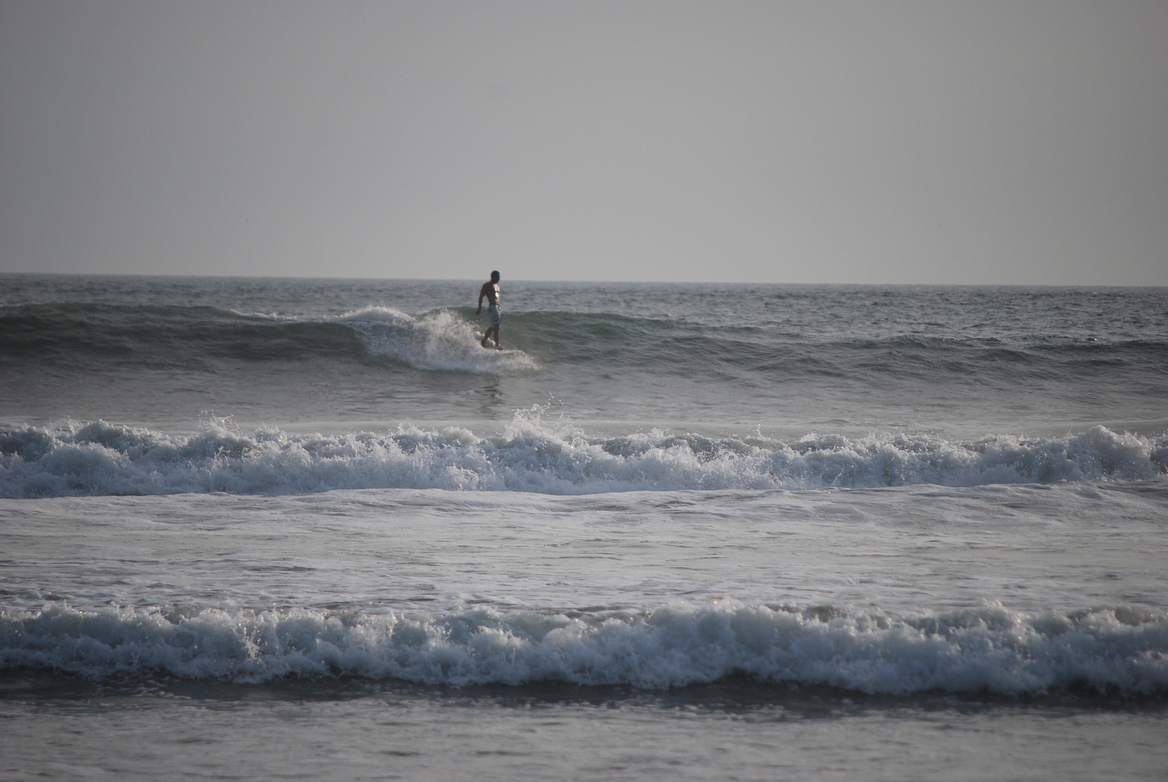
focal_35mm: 300
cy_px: 391
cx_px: 584
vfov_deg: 4.6
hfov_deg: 6.9
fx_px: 9745
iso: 180
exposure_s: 1/1000
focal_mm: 200
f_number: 5.6
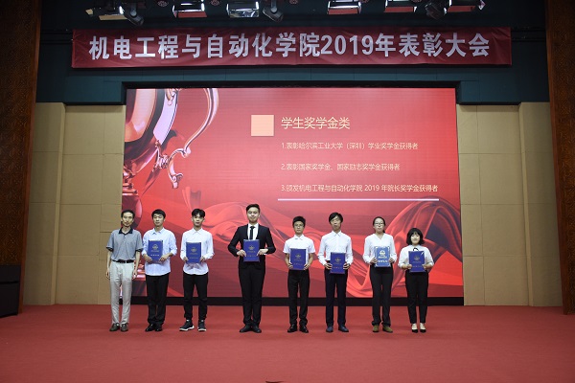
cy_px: 192
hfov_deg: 57.2
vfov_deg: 40.0
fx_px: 527
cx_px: 288
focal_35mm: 33
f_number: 4.5
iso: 1000
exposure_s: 1/100
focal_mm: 22
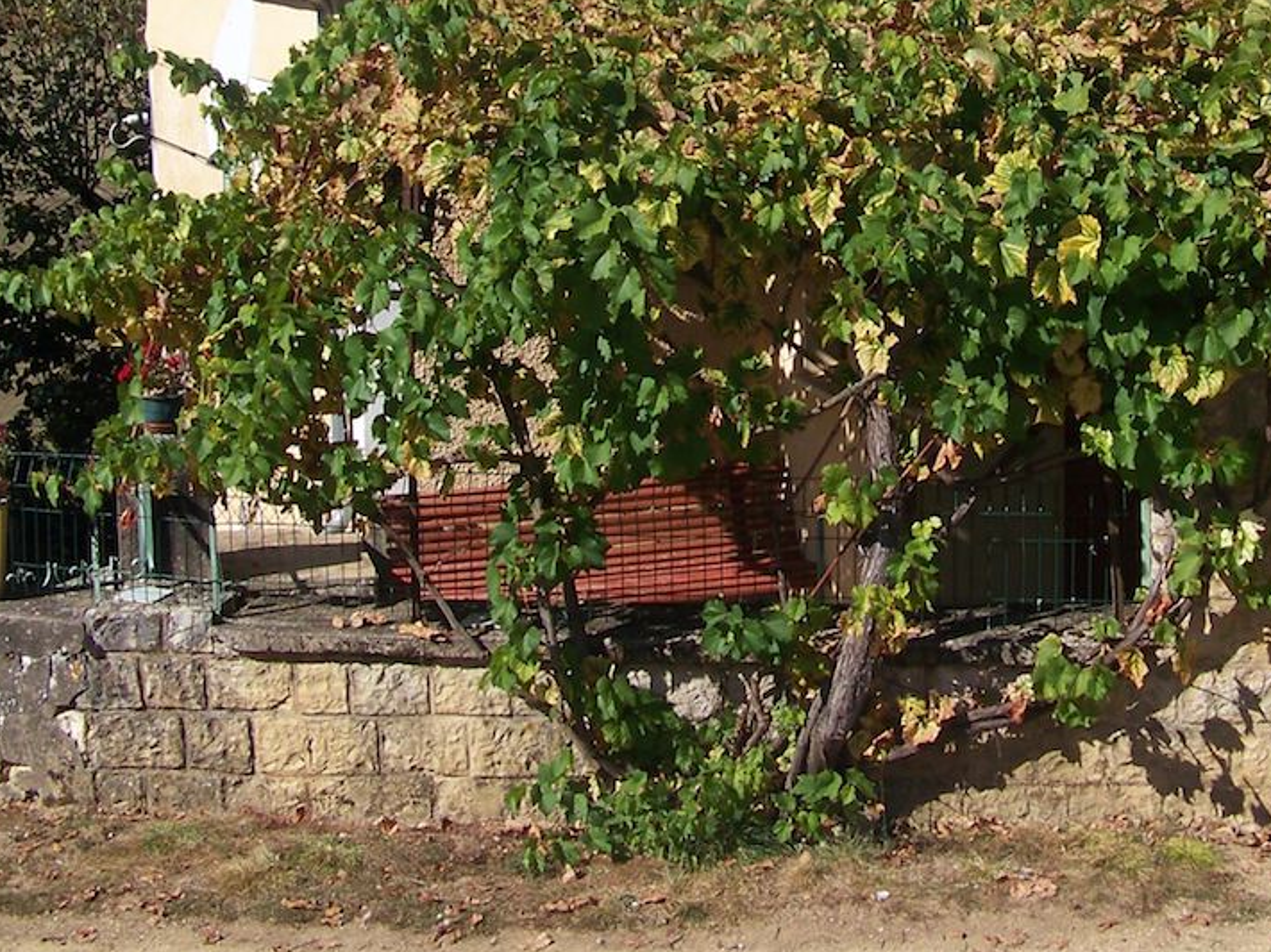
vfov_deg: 19.2
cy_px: 190
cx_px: 778
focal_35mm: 76
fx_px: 2790
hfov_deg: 25.6
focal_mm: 5.85
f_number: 4
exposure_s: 1/640
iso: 64
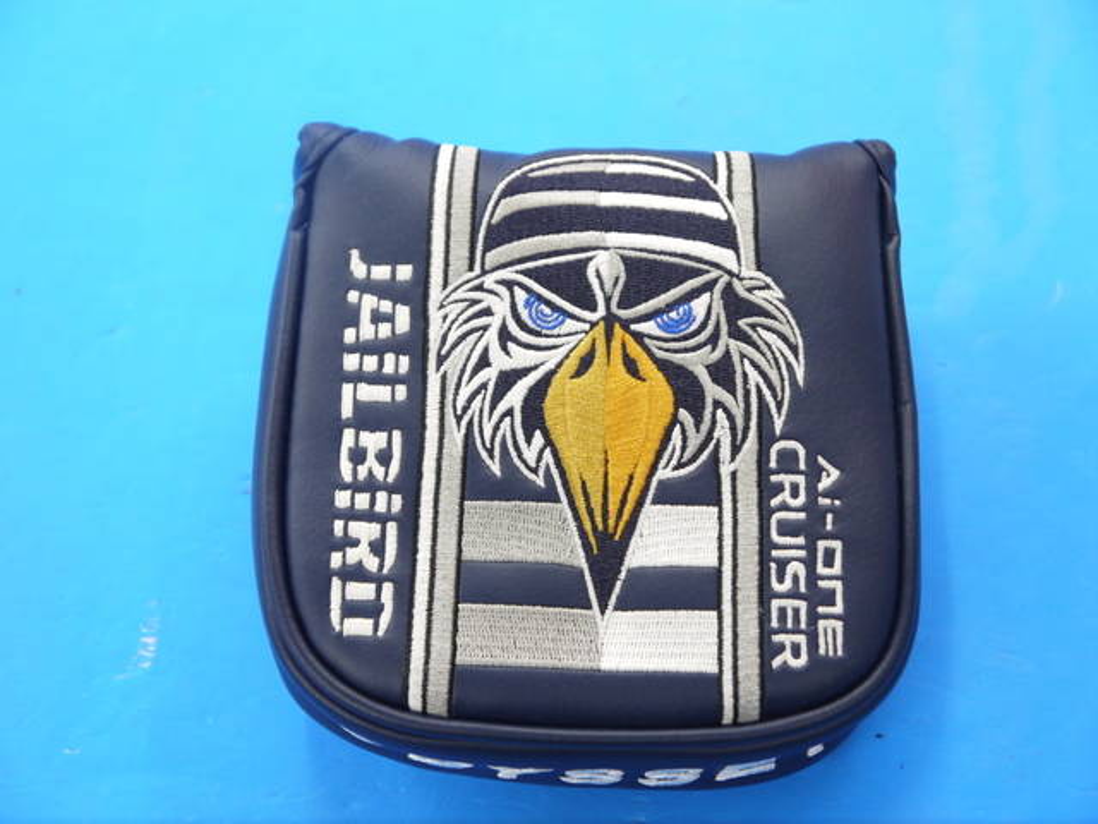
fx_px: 2157
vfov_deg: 21.6
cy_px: 412
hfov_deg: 28.6
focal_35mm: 68
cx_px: 549
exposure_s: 1/80
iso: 640
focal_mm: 34
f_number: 5.2
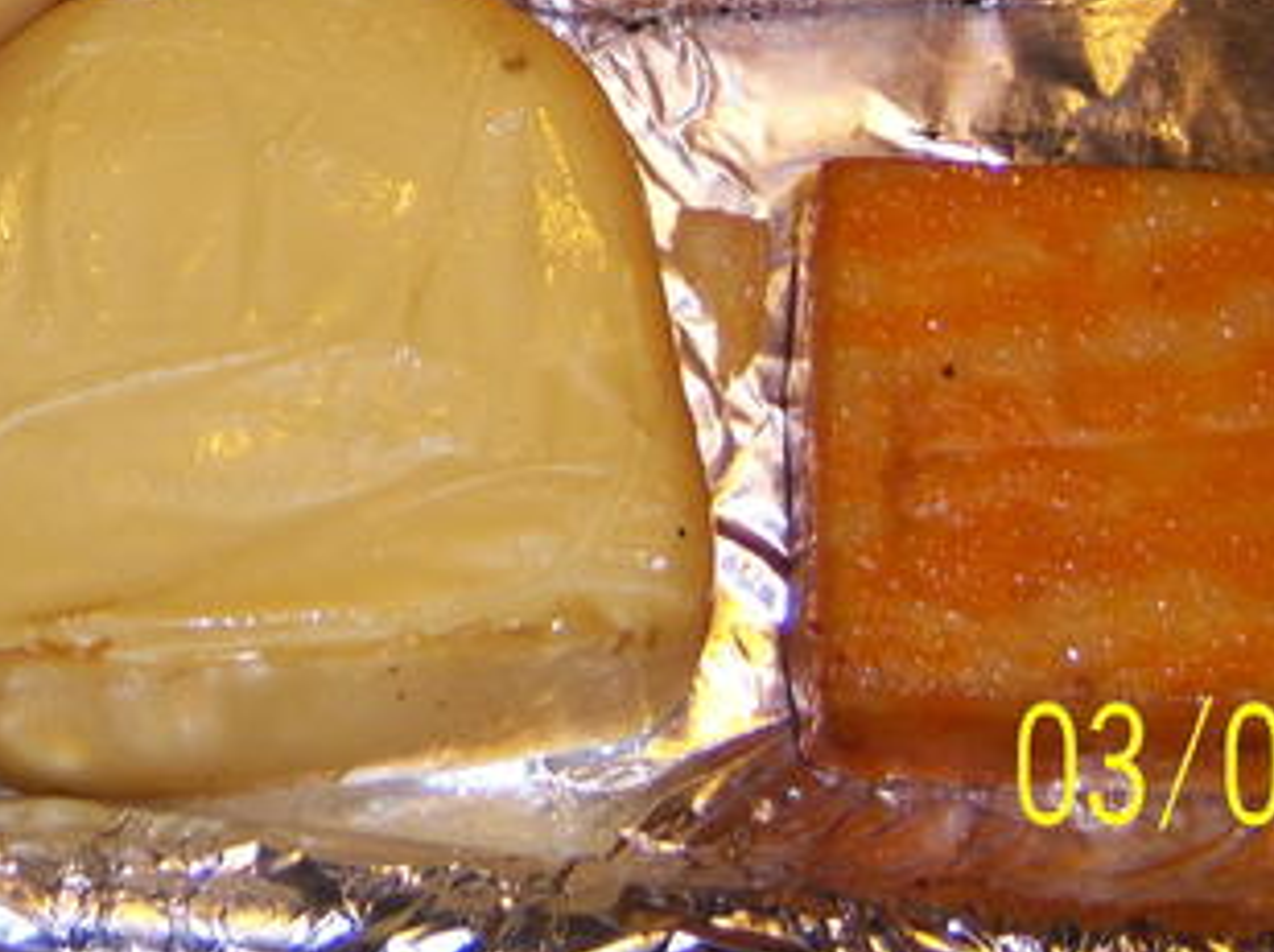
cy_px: -315
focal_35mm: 105
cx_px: 33
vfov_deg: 13.5
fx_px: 3860
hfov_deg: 18.3
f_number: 2.8
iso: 80
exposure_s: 1/60
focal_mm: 7.5
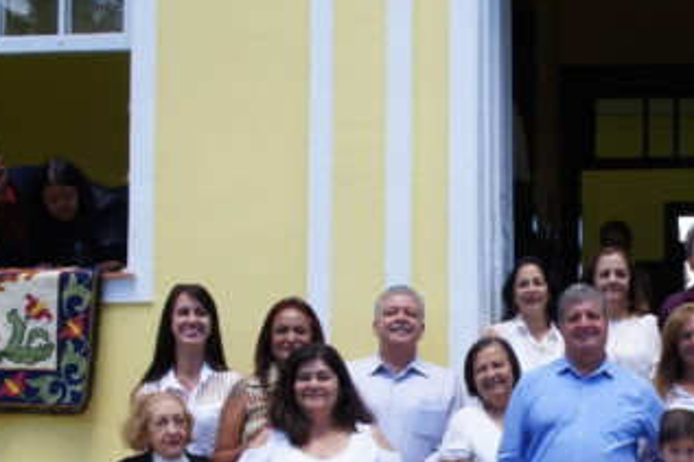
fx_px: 1427
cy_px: 419
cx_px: 575
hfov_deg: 26.7
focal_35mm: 74
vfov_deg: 18.1
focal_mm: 23
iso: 200
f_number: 11
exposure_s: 1/100
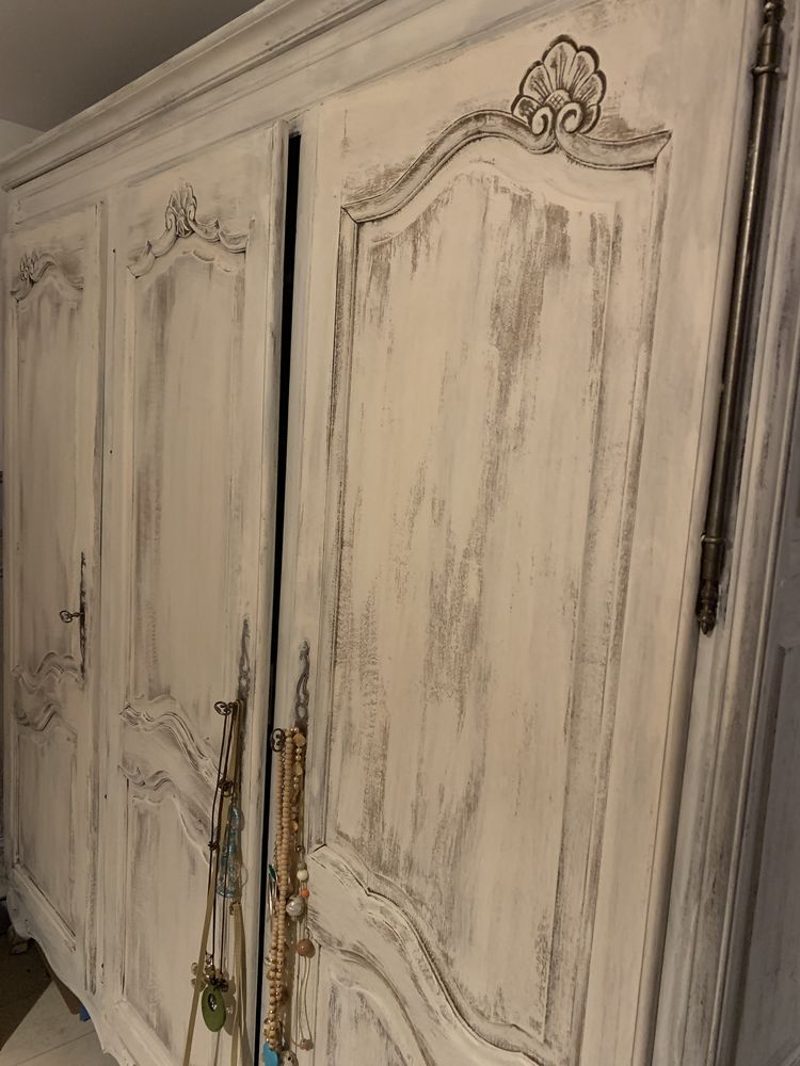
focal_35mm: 26
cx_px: 400
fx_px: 801
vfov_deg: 67.3
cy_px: 533
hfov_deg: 53.1
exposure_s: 1/25
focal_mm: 4.25
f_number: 1.8
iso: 400
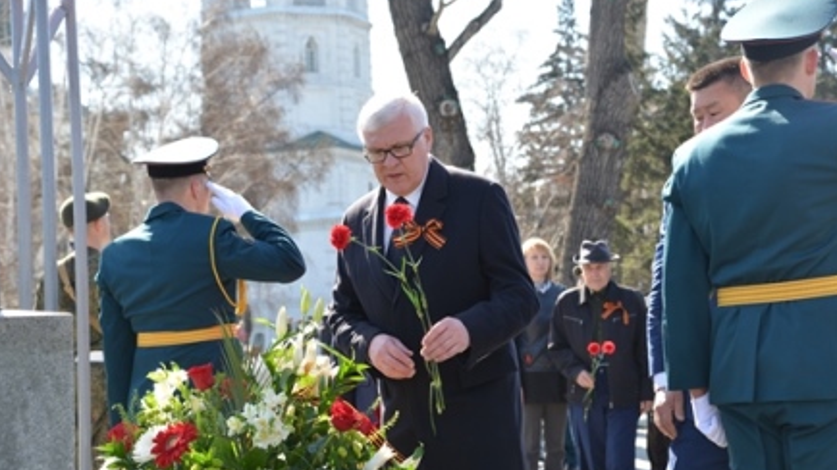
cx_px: 420
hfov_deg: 30.2
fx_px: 1553
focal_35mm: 70
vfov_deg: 17.2
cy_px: 253
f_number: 6.3
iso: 200
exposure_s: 1/160
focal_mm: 66
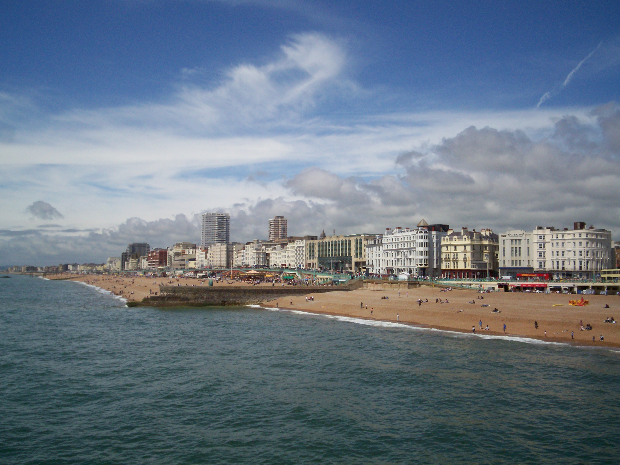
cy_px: 232
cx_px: 310
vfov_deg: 39.7
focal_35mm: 36
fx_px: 645
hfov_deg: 51.4
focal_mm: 5.9
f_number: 4.5
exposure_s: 1/1727
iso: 100
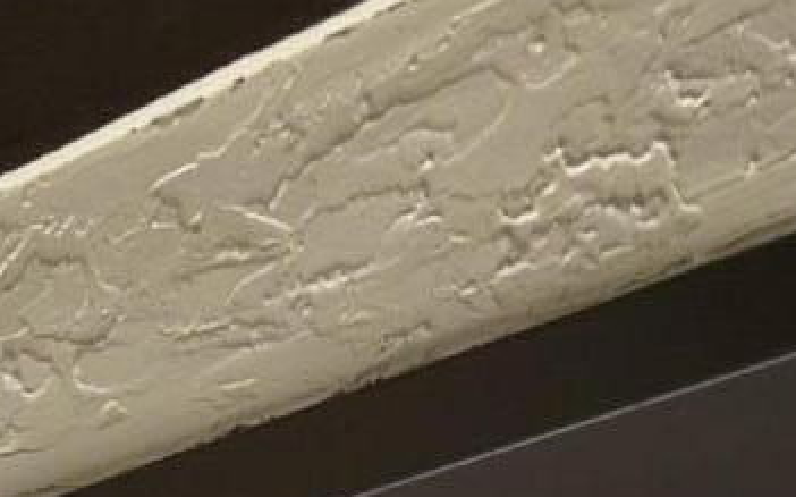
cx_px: -95
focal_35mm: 145
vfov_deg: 6.8
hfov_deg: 14.1
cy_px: 2067
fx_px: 3144
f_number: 1.78
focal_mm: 6.86
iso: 80
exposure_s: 1/421
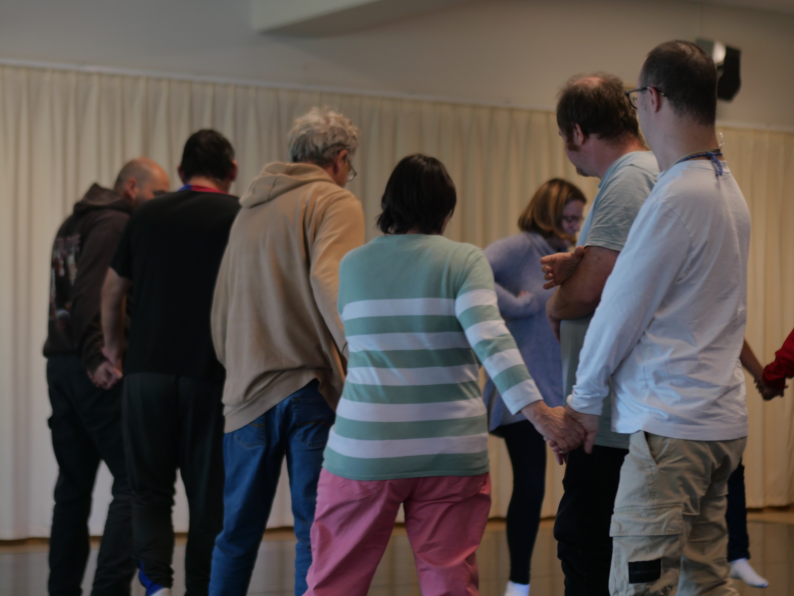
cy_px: 307
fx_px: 2041
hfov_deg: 22.0
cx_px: 403
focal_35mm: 89
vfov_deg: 16.6
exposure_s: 1/125
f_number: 1.7
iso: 250
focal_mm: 43
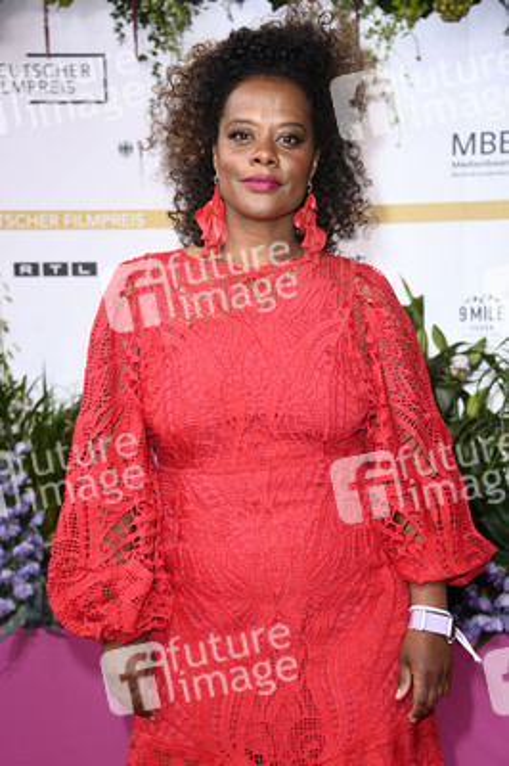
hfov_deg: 16.0
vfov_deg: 23.9
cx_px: 254
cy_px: 383
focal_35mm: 85
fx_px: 1806
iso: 640
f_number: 5.6
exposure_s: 1/250
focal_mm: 85
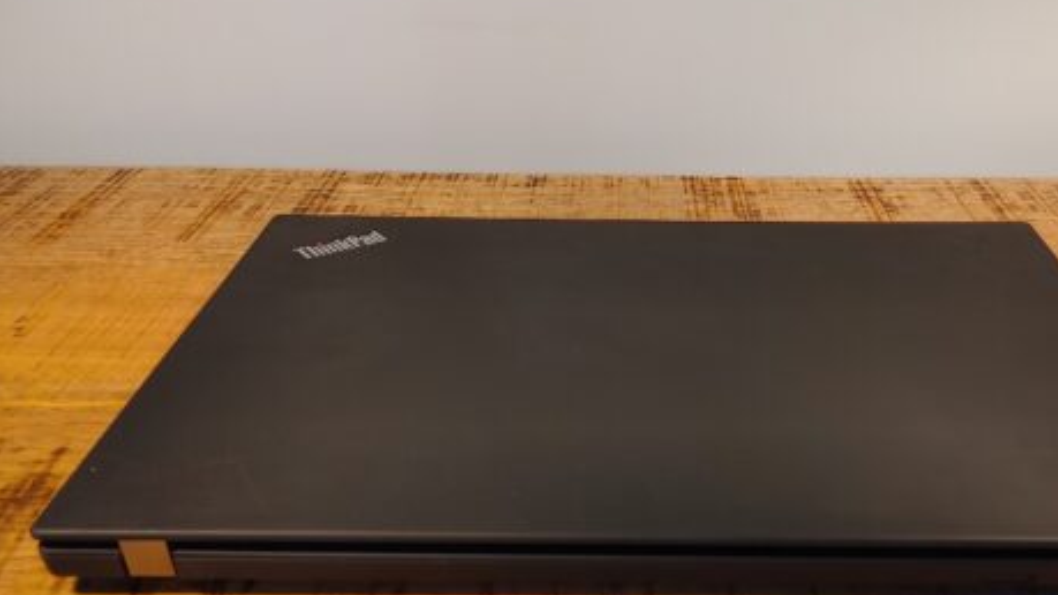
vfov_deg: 31.1
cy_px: 484
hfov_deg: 53.5
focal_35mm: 37
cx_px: 650
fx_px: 1038
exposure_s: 1/100
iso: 250
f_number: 1.8
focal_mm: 4.81
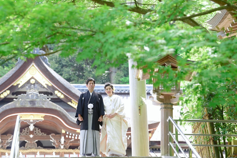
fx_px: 889
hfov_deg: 15.2
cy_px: 79
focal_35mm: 135
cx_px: 118
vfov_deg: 10.2
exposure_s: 1/200
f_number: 5
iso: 640
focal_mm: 135
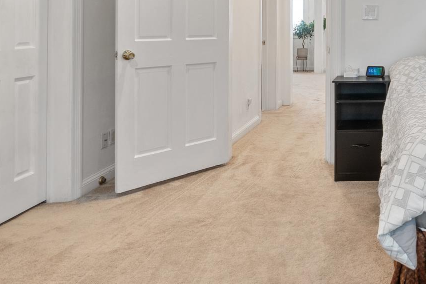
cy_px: 18
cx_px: 406
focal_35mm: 36
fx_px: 426
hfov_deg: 46.3
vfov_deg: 34.4
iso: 250
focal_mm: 10
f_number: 8
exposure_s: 2
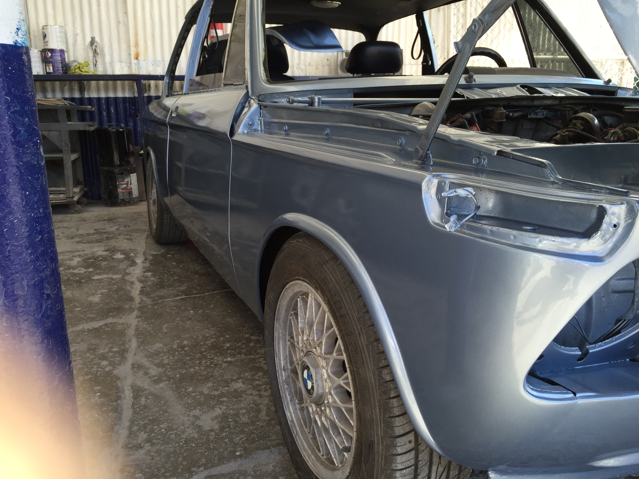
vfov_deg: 48.2
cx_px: 320
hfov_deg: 61.7
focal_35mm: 29
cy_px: 240
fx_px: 535
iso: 32
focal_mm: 4.15
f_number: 2.2
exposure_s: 1/223
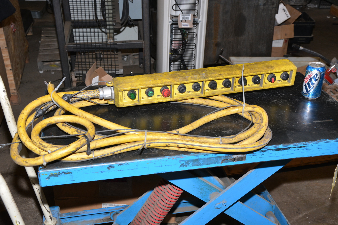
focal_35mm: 45
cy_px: 112
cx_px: 169
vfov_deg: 29.9
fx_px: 423
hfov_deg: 43.6
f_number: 7.1
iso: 800
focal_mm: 30
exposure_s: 1/60
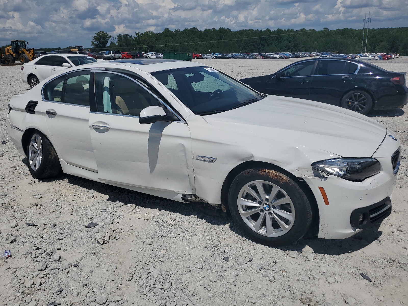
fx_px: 306
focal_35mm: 26
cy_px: 153
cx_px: 204
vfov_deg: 53.1
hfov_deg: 67.3
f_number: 1.5
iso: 50
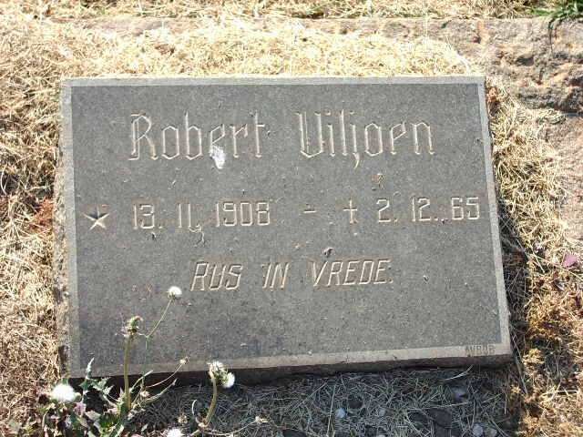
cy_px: 218
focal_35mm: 74
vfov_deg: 19.9
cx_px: 292
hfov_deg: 26.3
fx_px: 1246
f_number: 3.9
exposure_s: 1/125
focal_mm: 12.2
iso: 50
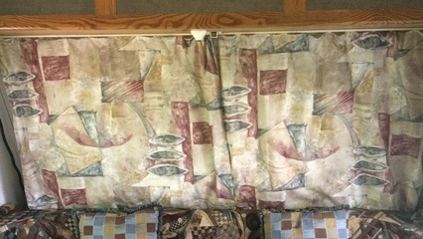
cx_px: 209
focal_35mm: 43
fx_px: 482
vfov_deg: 26.6
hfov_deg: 47.3
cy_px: 227
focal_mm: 4.15
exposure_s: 1/30
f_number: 2.2
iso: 250
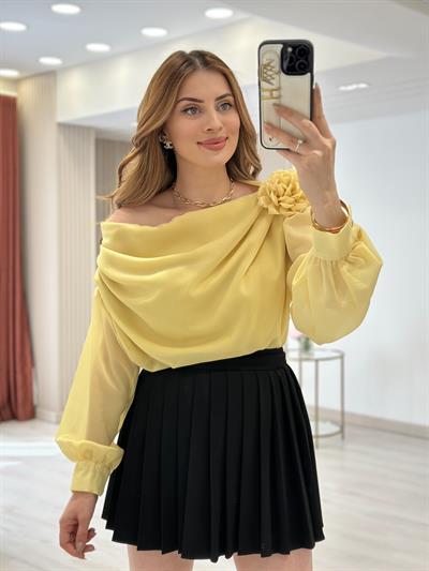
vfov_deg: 39.6
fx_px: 793
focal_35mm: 48
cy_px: 286
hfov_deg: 30.3
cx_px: 214
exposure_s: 1/271
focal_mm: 6.86
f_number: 1.78
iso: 80
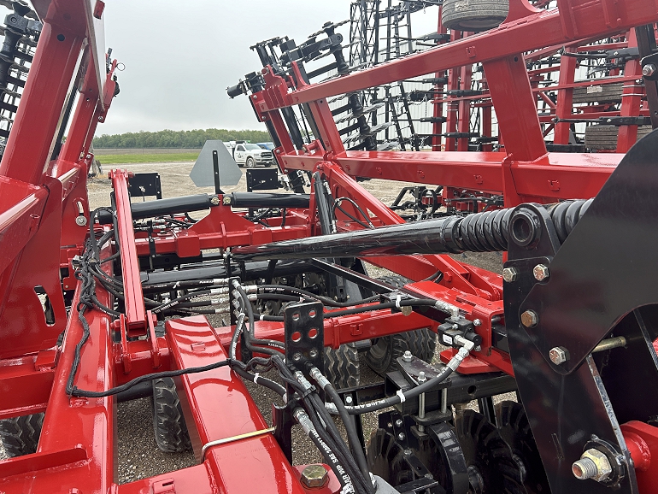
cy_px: 247
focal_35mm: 27
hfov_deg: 65.3
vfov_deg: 51.4
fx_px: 513
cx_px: 333
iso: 50
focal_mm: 5.7
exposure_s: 1/1009
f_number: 1.5
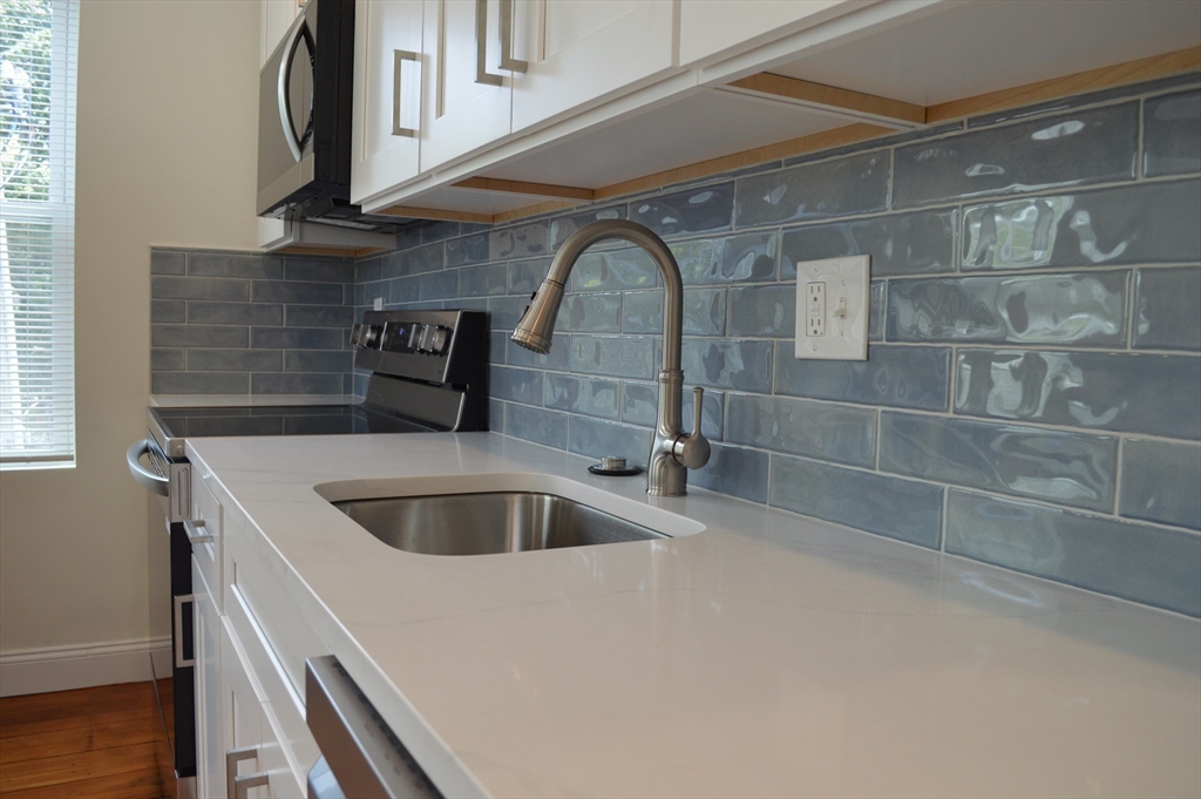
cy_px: 400
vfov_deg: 47.9
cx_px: 600
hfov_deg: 67.4
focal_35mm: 27
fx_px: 900
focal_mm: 18
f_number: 5
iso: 400
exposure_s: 1/100
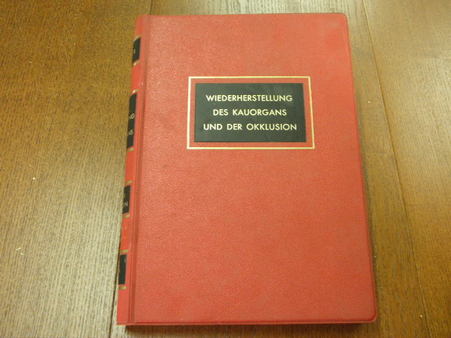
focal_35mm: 34
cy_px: 169
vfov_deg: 41.8
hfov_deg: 54.0
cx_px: 226
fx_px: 443
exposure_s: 1/8
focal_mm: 6.2
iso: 400
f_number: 3.7
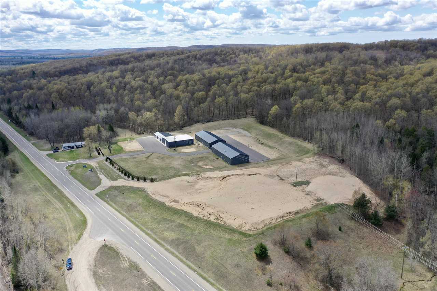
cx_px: 218
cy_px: 146
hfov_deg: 65.5
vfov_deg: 46.4
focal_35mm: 28
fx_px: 340
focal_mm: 10.26
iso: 100
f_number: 3.2
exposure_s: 1/1250
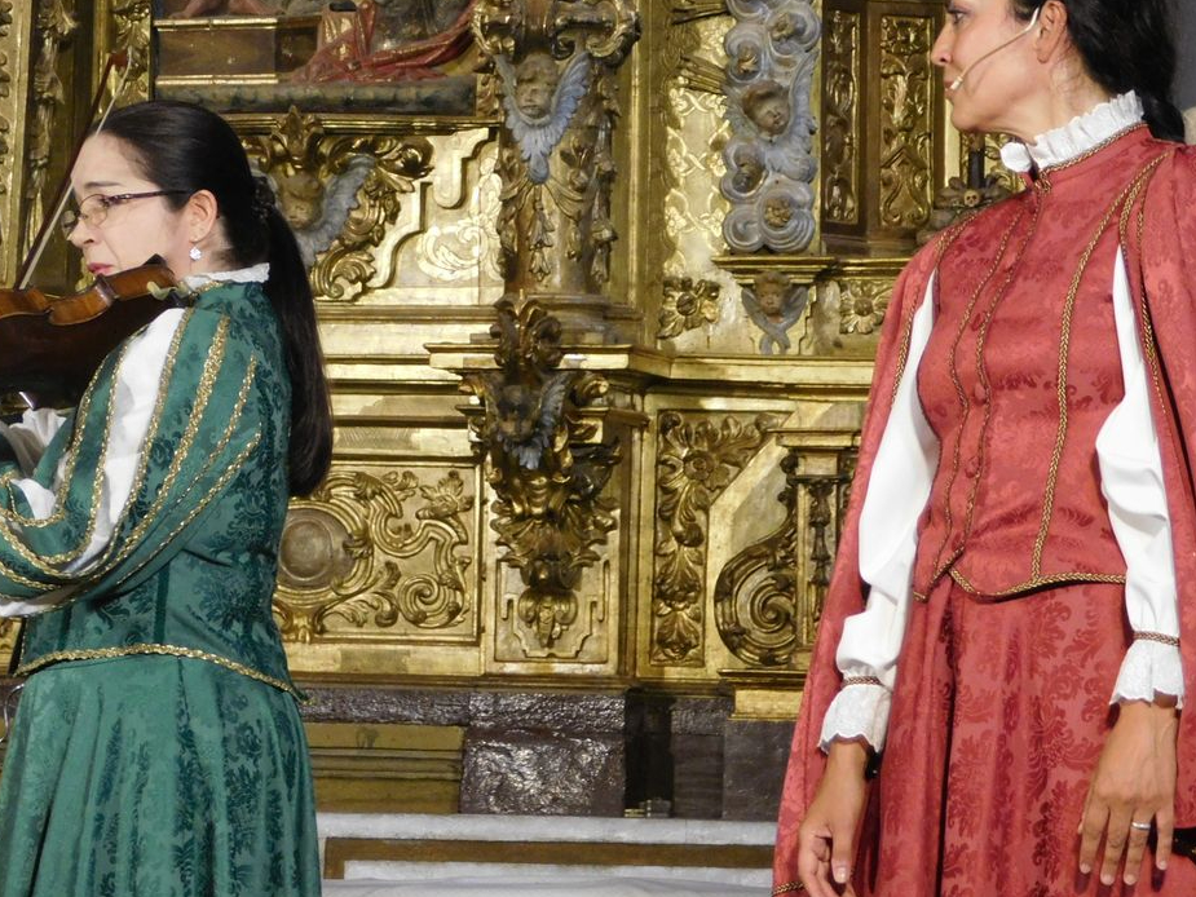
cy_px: 367
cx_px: 447
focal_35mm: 192
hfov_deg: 10.3
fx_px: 6635
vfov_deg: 7.7
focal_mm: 26.3
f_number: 5.1
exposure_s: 1/30
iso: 450
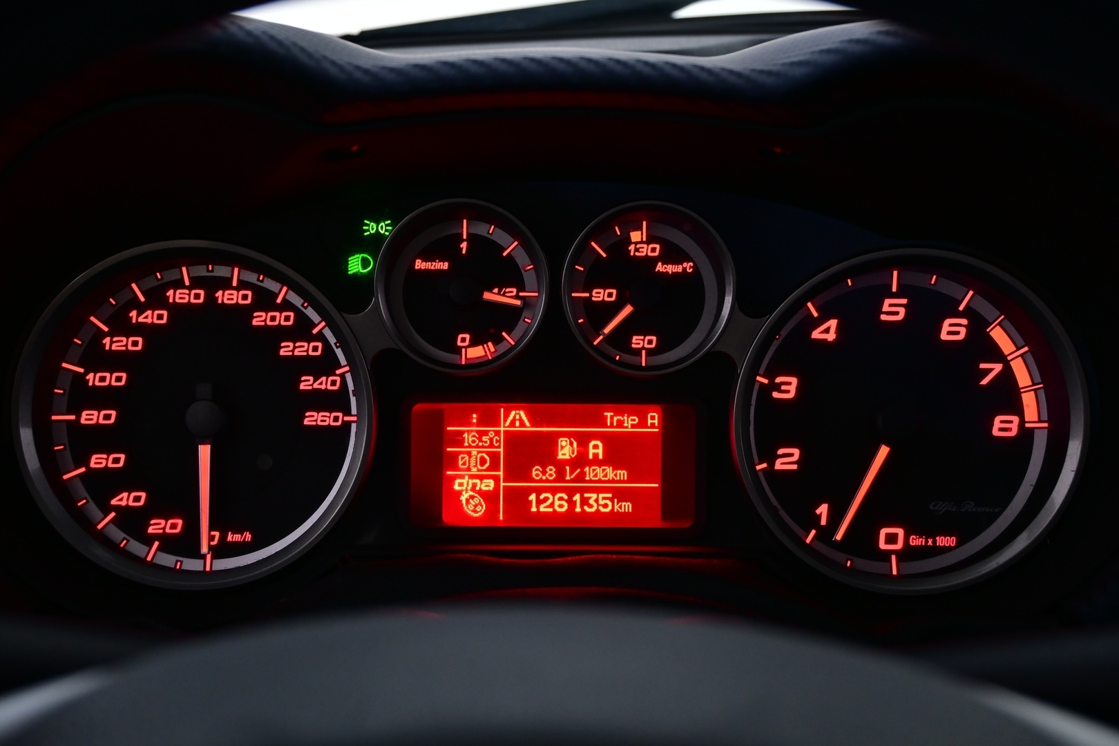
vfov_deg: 26.5
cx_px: 560
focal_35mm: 51
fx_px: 1585
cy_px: 373
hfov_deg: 38.9
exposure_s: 1/15
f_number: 5
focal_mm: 34
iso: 560
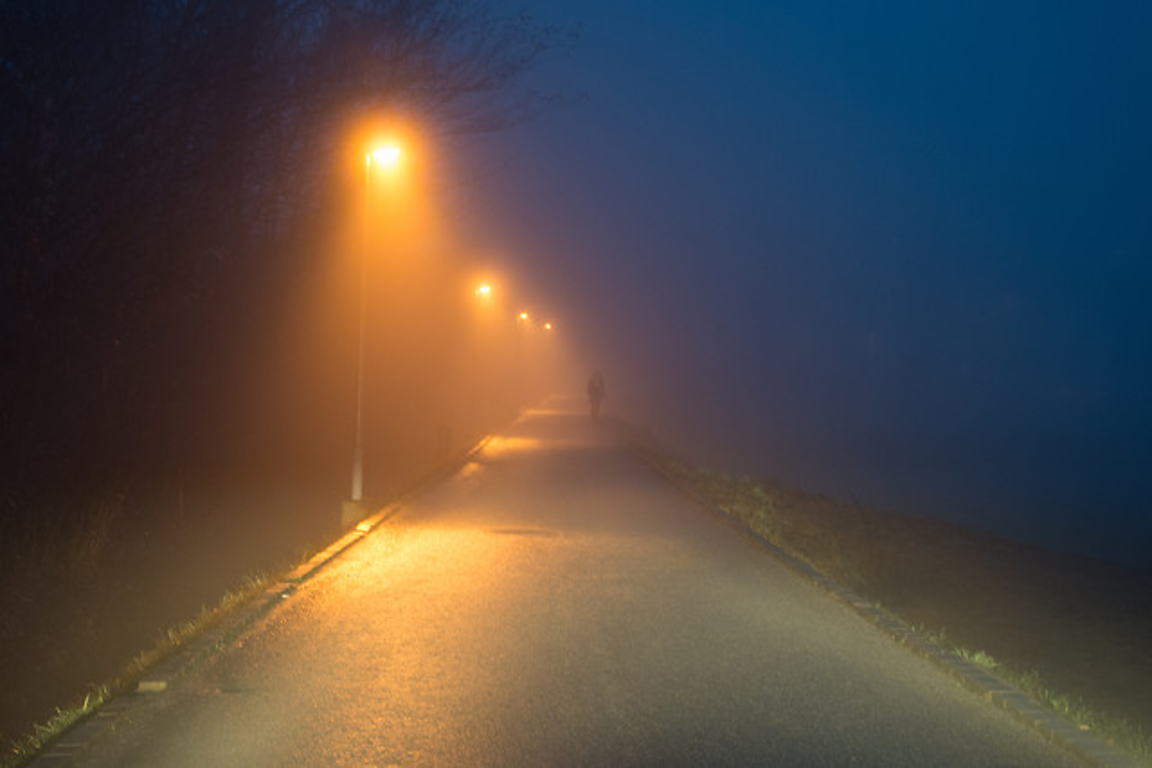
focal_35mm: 63
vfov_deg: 21.6
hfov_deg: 31.9
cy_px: 384
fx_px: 2016
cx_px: 576
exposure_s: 1/2.5
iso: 800
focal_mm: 42
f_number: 7.1
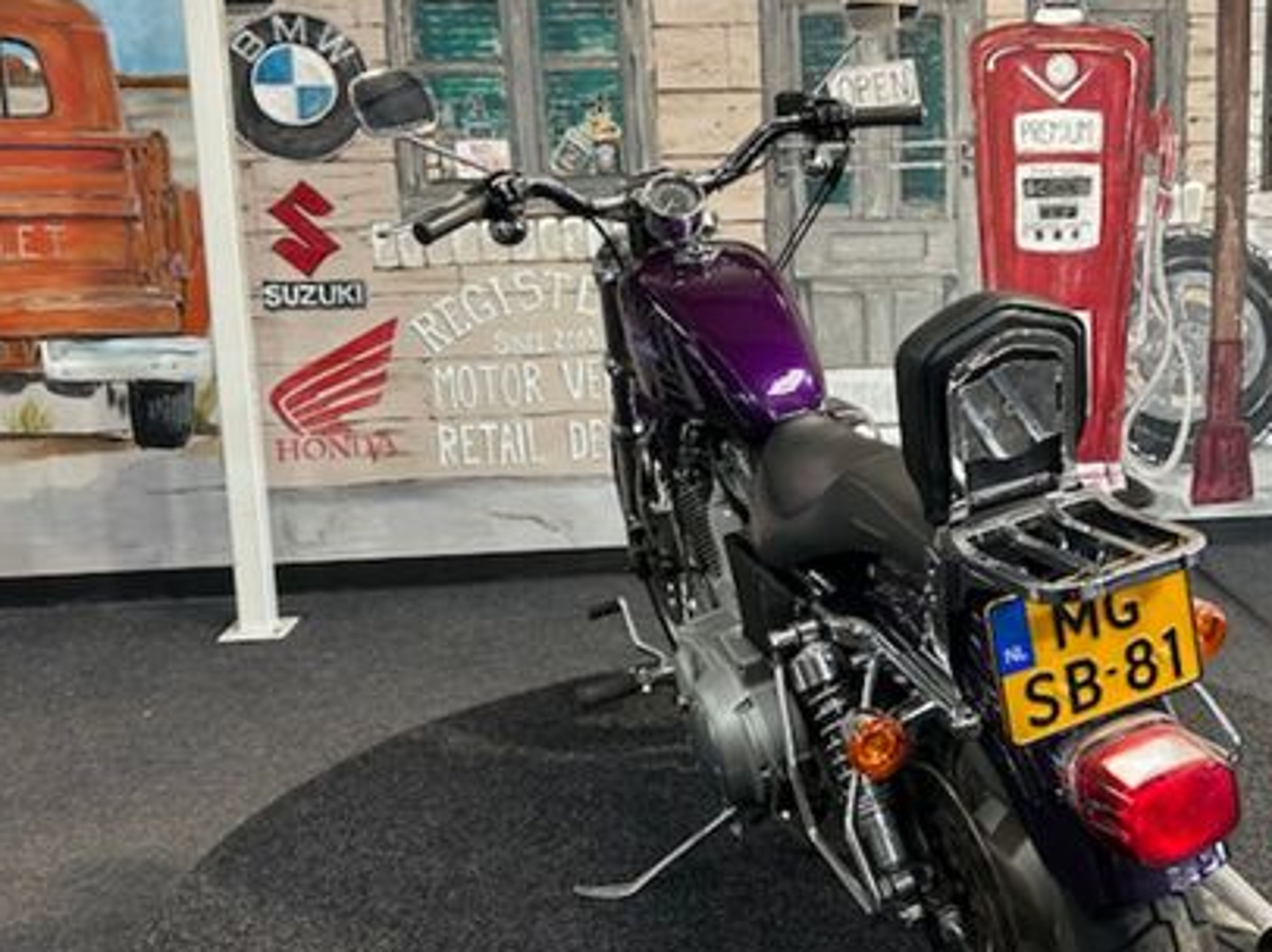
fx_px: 1506
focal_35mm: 41
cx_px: 874
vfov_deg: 35.1
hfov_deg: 44.9
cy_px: 420
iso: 100
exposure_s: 1/100
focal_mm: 5.7
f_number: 1.5
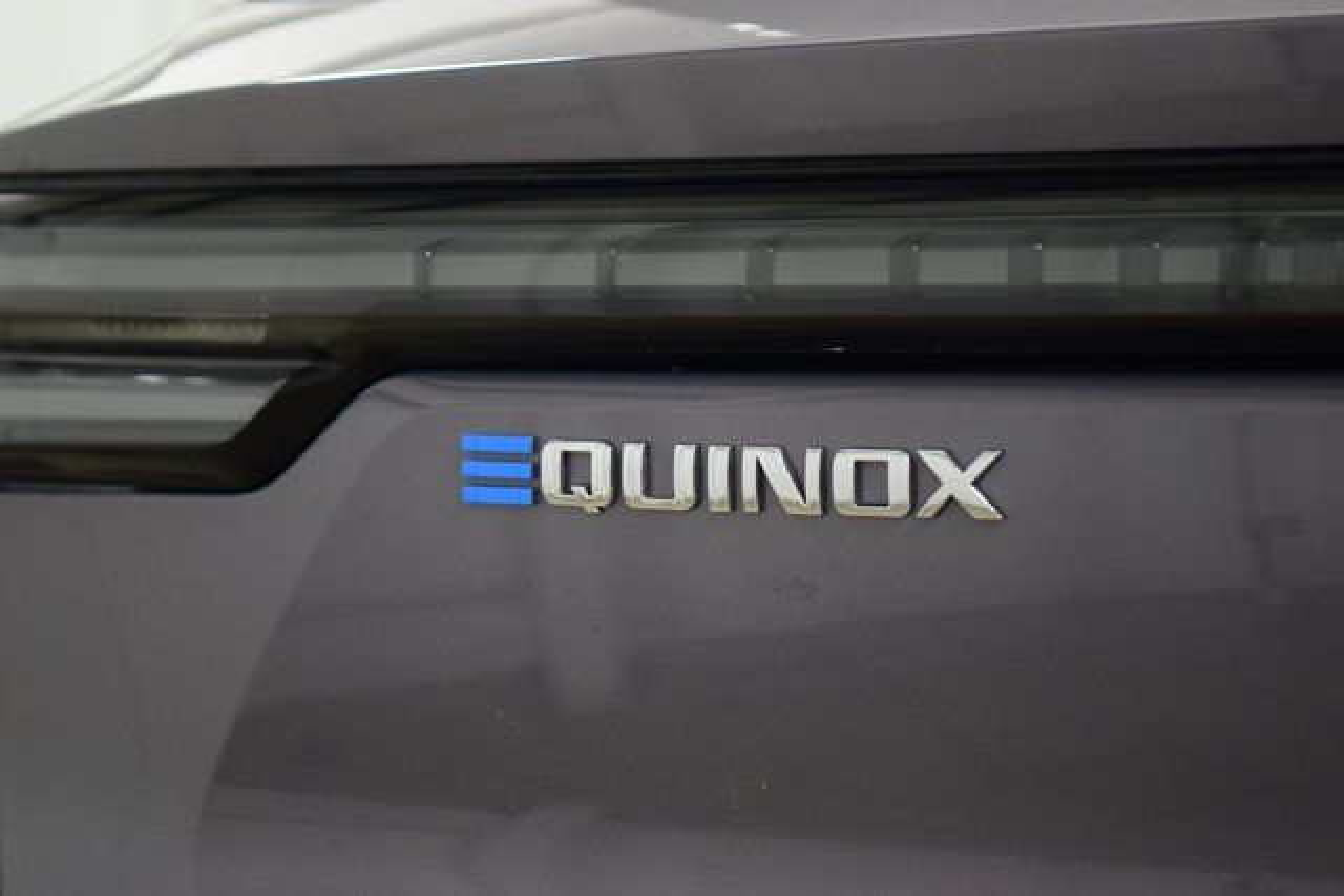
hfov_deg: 19.5
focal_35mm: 105
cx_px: 672
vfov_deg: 13.0
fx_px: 3921
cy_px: 448
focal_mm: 70
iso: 1600
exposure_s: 1/125
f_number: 3.2
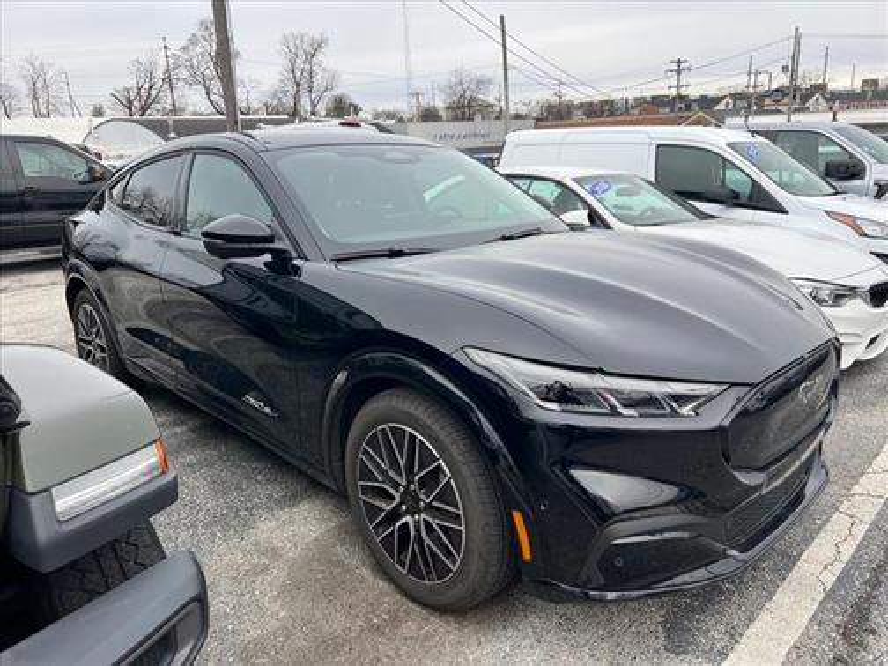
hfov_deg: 67.3
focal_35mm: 26
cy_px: 333
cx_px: 444
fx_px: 667
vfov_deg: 53.1
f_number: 1.5
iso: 50
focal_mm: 5.7
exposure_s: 1/991
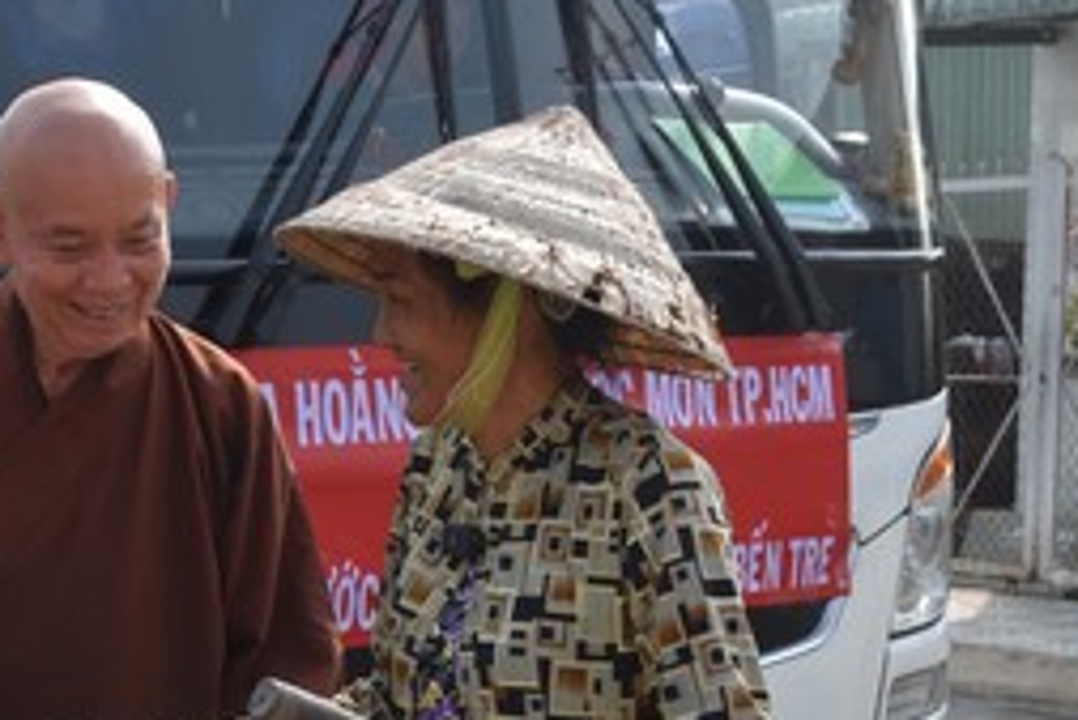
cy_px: 643
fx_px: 2696
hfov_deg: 22.6
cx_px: 541
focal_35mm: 90
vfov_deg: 15.0
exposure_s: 1/250
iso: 280
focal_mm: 35
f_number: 8
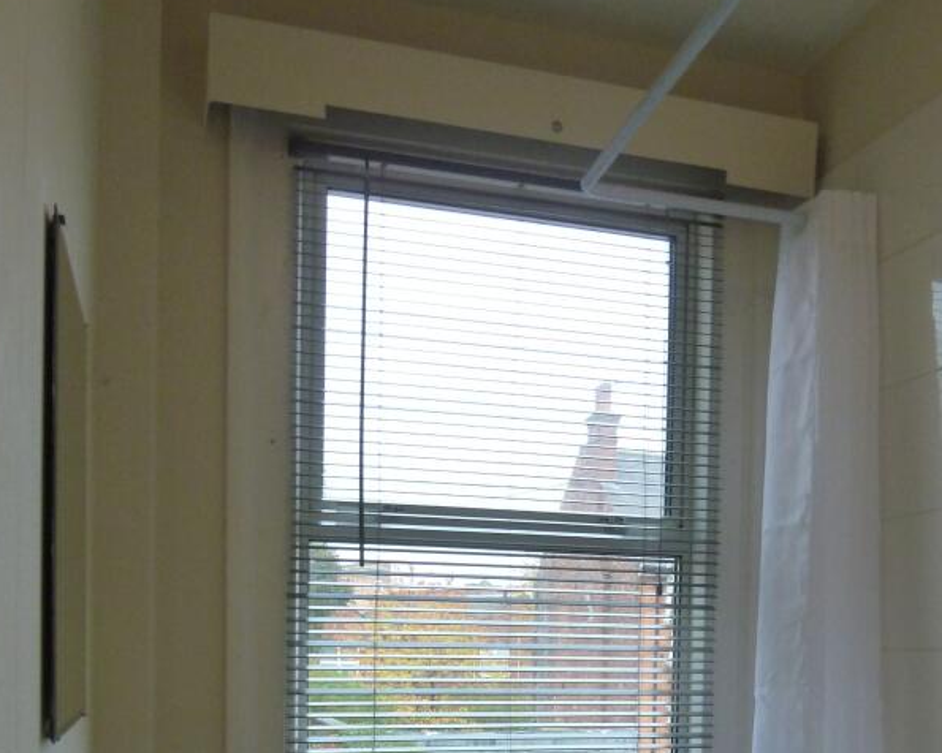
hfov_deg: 43.5
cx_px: 587
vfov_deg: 33.4
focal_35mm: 42
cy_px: 709
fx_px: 1171
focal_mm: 4.1
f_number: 3.3
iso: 250
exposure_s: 1/30
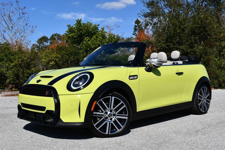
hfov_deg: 44.5
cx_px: 112
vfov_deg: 30.6
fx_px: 275
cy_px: 75
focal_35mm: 44
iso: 100
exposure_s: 1/400
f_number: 10
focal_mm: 22
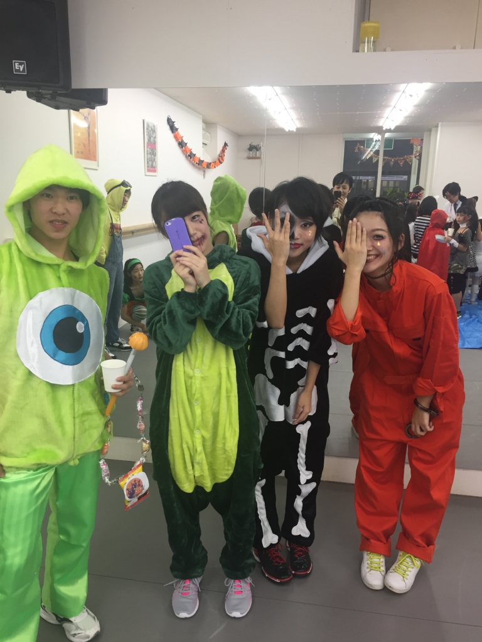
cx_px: 241
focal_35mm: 29
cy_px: 321
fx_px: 538
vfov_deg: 61.7
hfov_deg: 48.2
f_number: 2.2
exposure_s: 1/33
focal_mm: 4.15
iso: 32
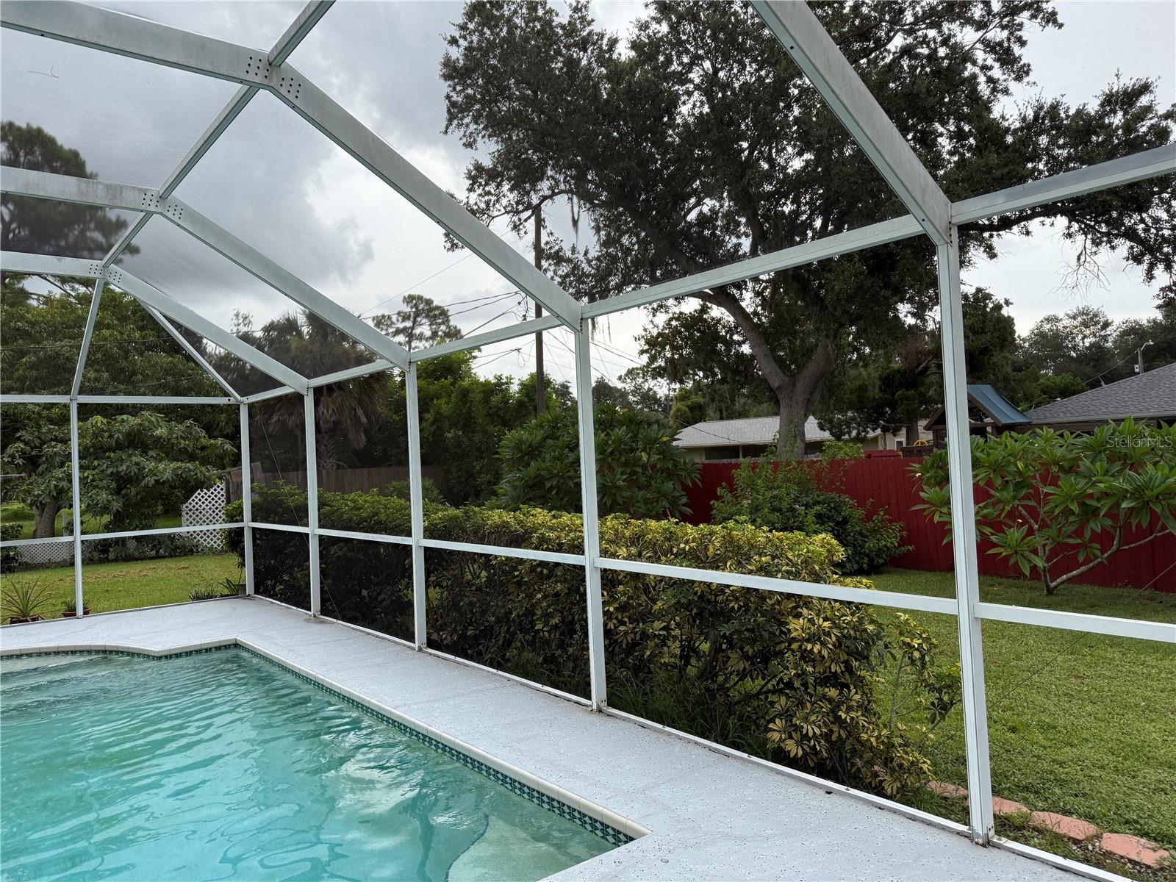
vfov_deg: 56.8
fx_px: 815
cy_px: 441
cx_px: 588
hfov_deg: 71.6
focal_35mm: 24
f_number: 1.78
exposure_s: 1/1271
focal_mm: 6.76
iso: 100
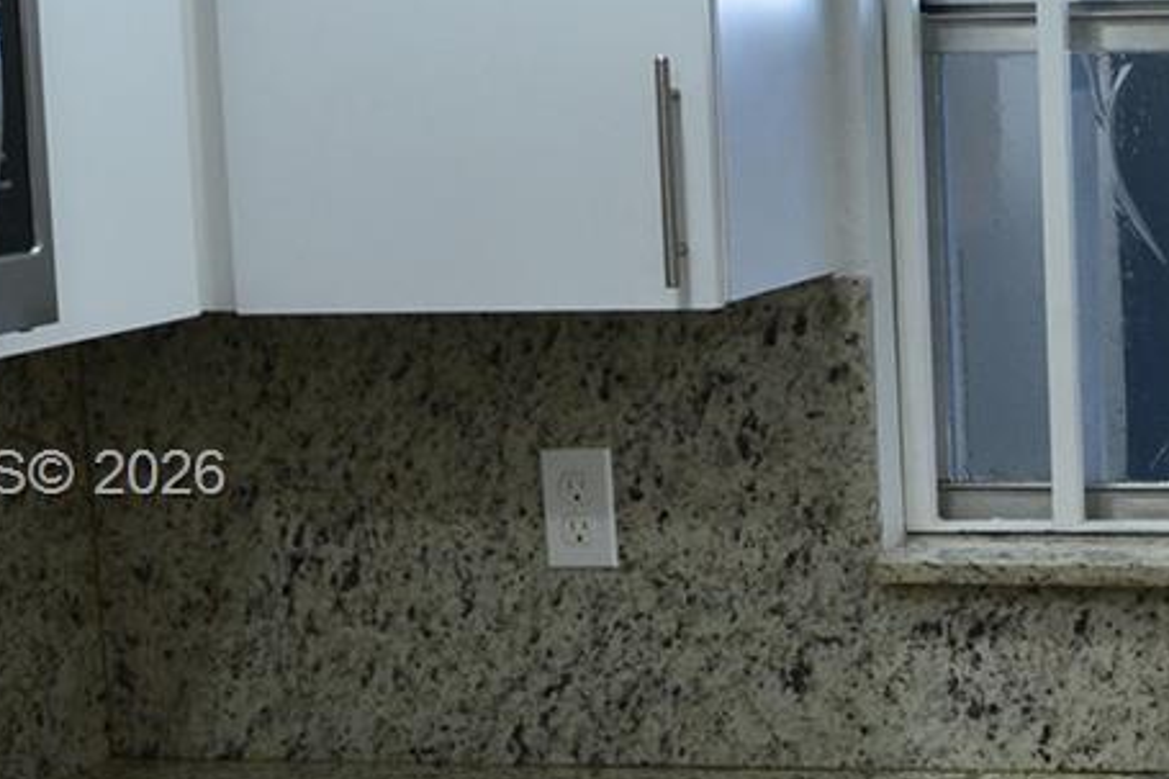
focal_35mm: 95
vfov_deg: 14.4
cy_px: 478
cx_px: 1482
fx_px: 3084
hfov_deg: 19.9
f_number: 8
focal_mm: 18
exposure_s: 1/60
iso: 400
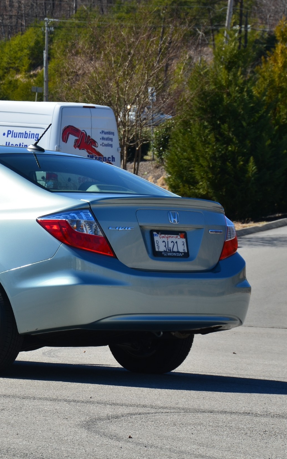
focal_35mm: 190
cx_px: -50
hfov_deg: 6.9
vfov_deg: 11.0
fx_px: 2377
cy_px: 228
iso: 100
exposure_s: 1/160
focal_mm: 82
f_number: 11
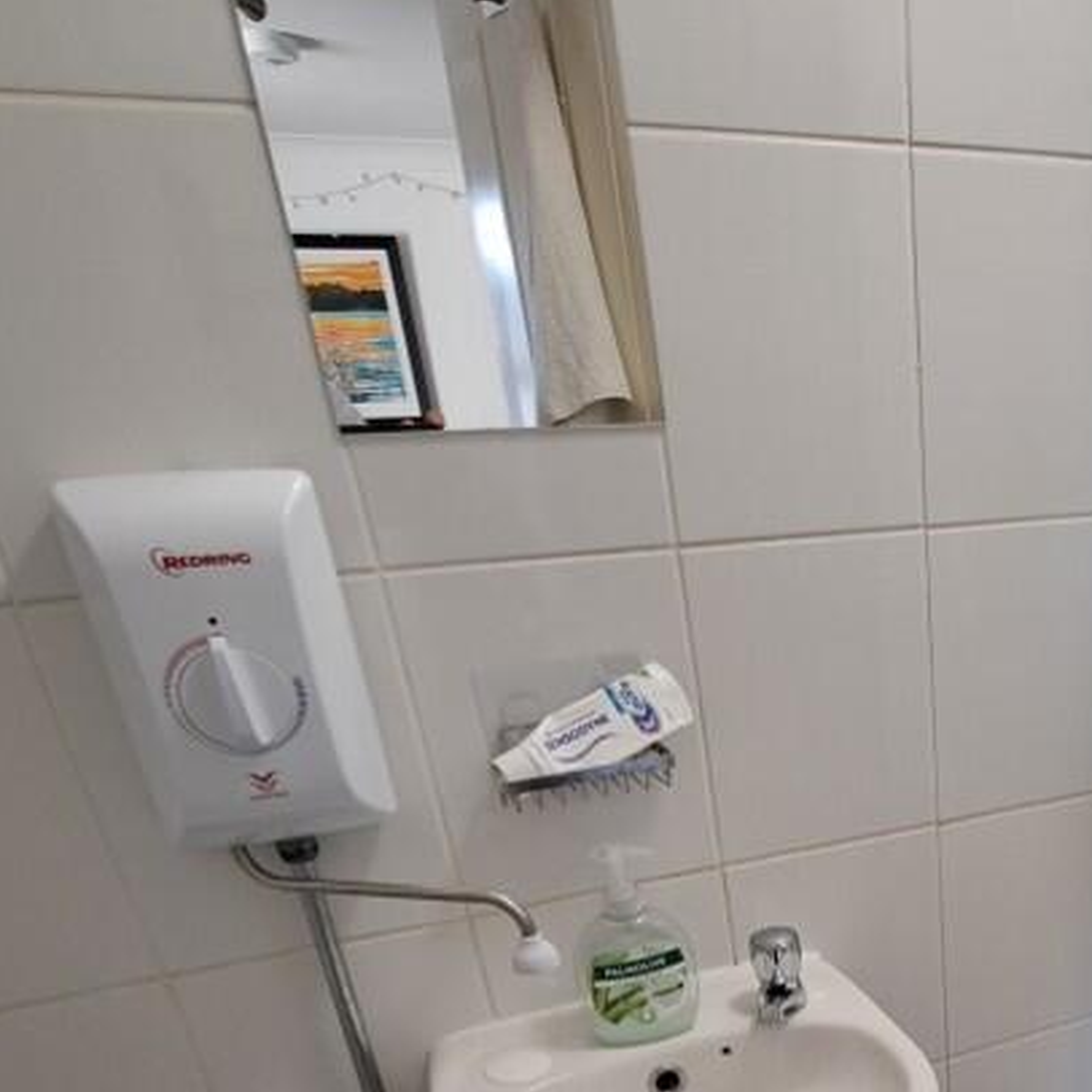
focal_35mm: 29
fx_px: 1035
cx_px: 960
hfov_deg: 50.1
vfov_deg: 50.0
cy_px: 966
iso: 100
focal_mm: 1.74
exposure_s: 1/50
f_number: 2.2
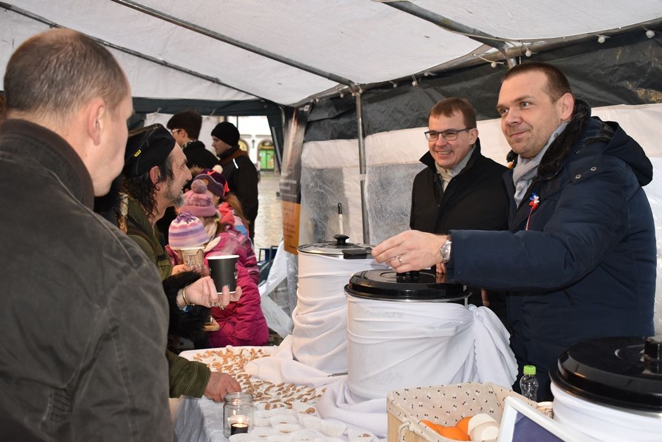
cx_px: 331
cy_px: 221
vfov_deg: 29.9
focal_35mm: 45
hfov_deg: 43.6
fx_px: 828
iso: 640
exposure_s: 1/60
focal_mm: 30
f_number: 4.5
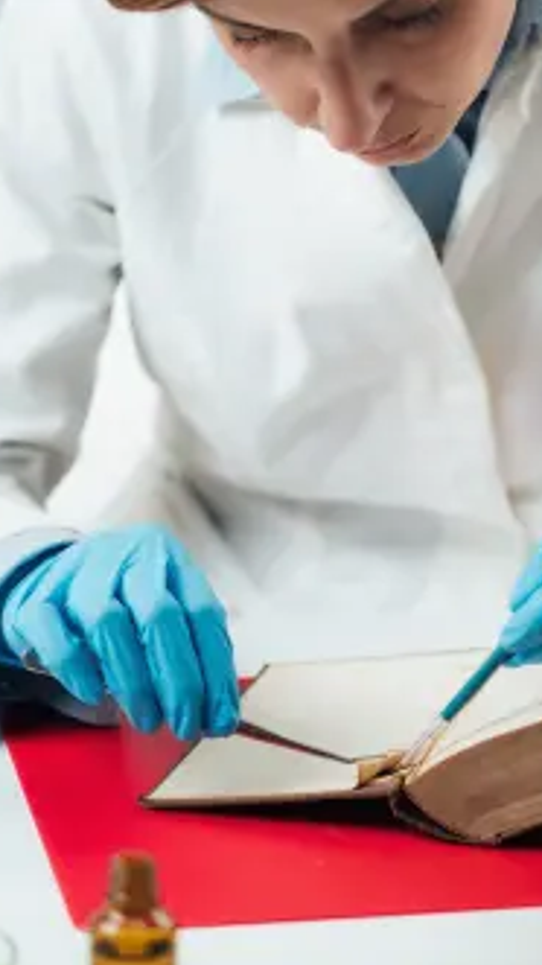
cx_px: 405
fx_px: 4244
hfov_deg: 7.3
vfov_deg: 13.0
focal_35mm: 166
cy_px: 481
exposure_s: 1/200
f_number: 3.5
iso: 64
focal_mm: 105
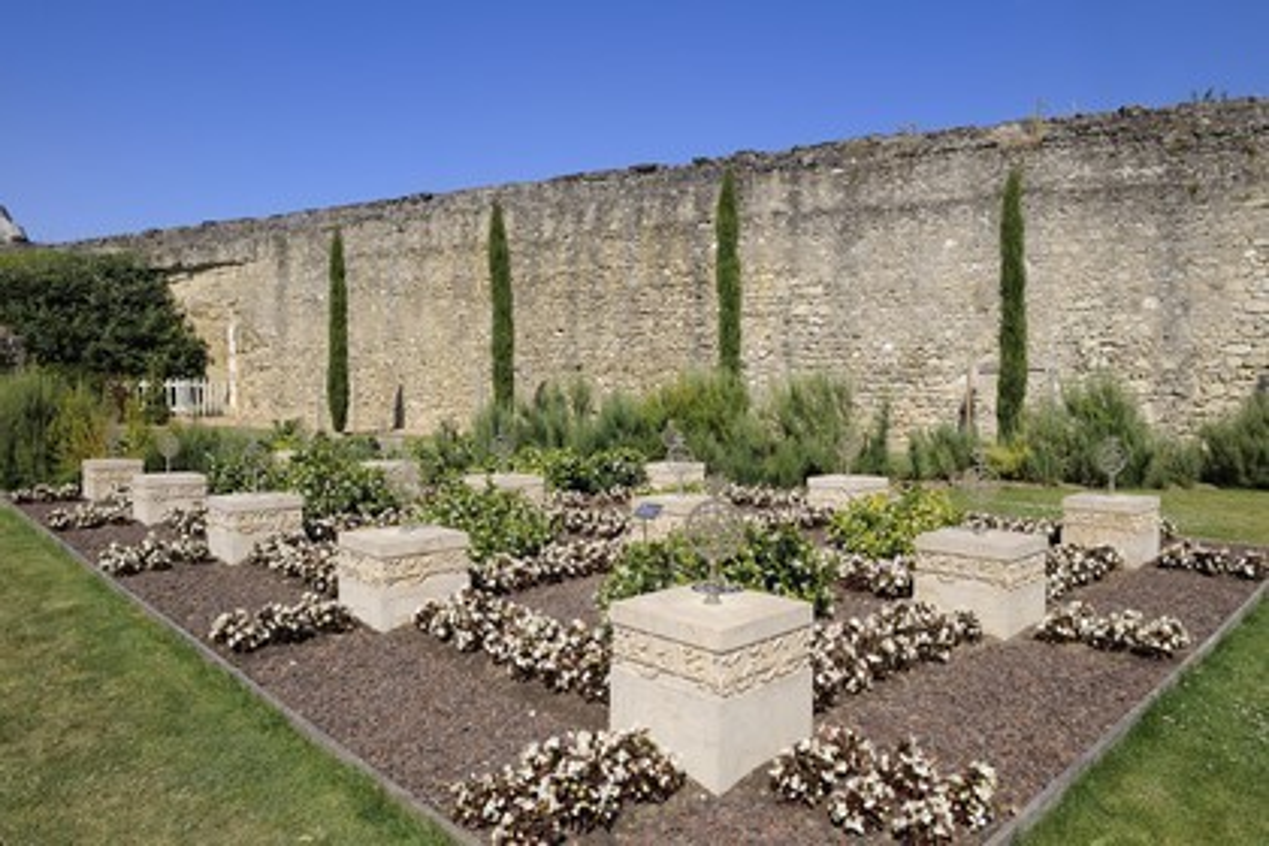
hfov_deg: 73.7
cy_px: 423
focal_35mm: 24
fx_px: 846
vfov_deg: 53.1
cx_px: 634
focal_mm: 24
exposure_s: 1/160
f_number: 16
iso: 200
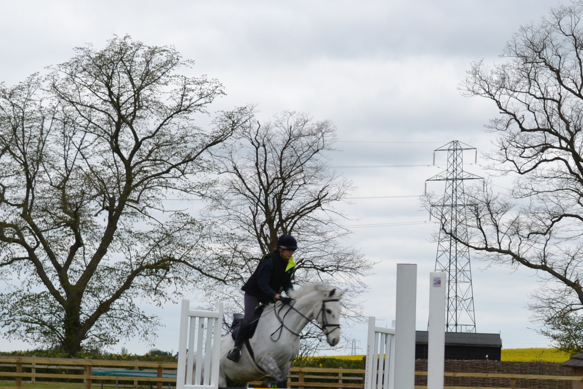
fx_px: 2138
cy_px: 379
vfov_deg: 10.3
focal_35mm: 132
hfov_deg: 15.4
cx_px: 527
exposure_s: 1/160
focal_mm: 38
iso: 100
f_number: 6.3
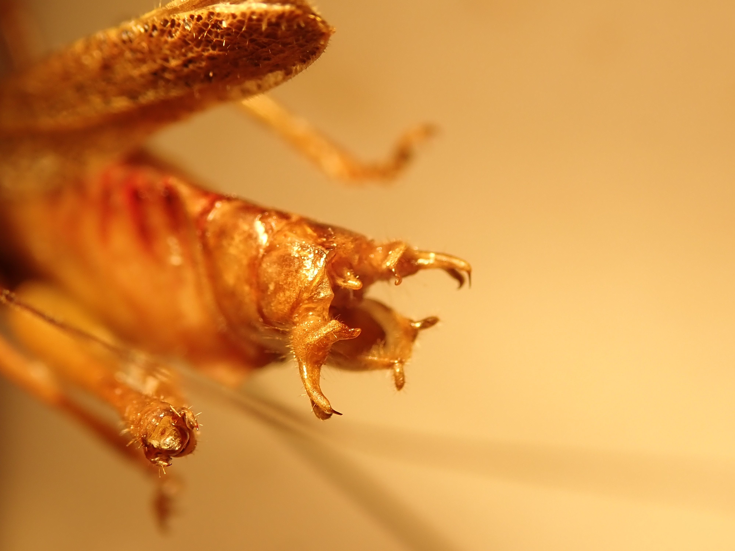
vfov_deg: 19.9
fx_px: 1571
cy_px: 276
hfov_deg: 26.3
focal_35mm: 74
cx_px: 368
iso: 125
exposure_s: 1/320
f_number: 5.6
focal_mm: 13.47
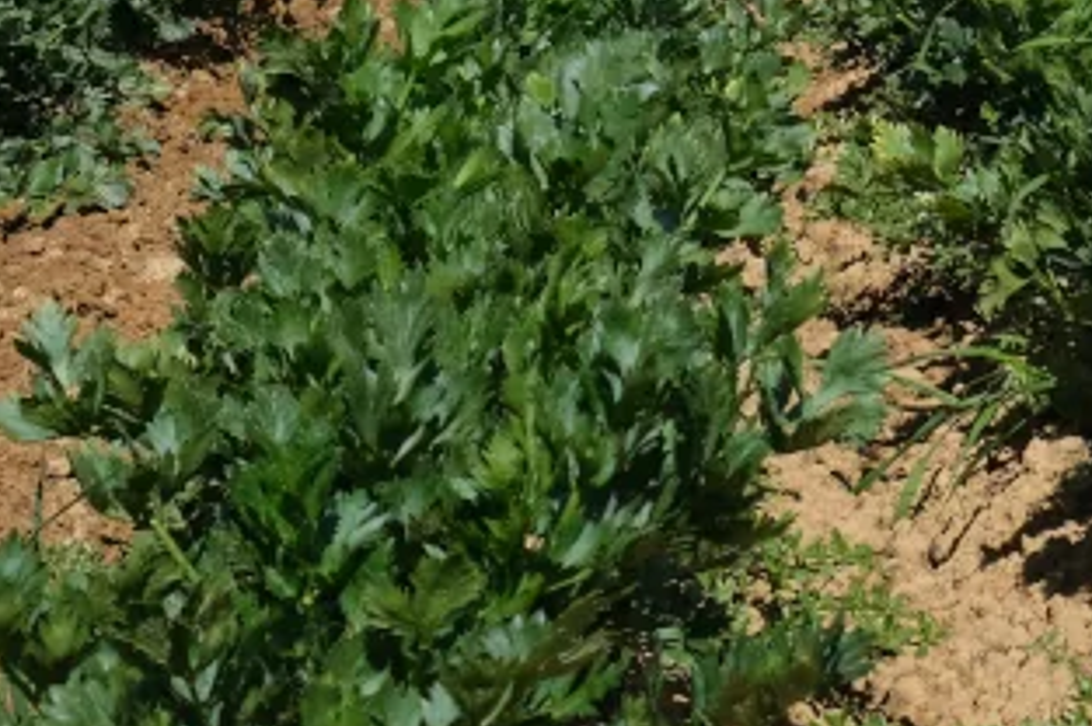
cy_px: -386
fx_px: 3394
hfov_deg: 17.9
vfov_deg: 11.6
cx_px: 1068
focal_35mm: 112
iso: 320
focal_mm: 23.3
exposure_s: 1/750
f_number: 8
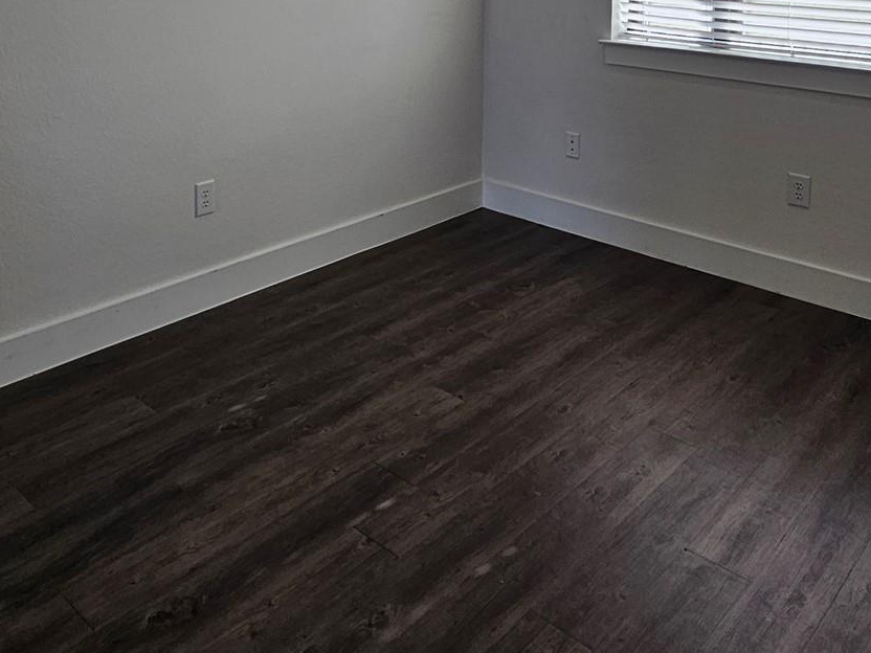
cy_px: -10
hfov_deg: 56.7
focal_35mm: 32
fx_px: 805
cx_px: 388
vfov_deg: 38.8
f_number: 2.2
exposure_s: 1/142
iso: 50
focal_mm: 2.2
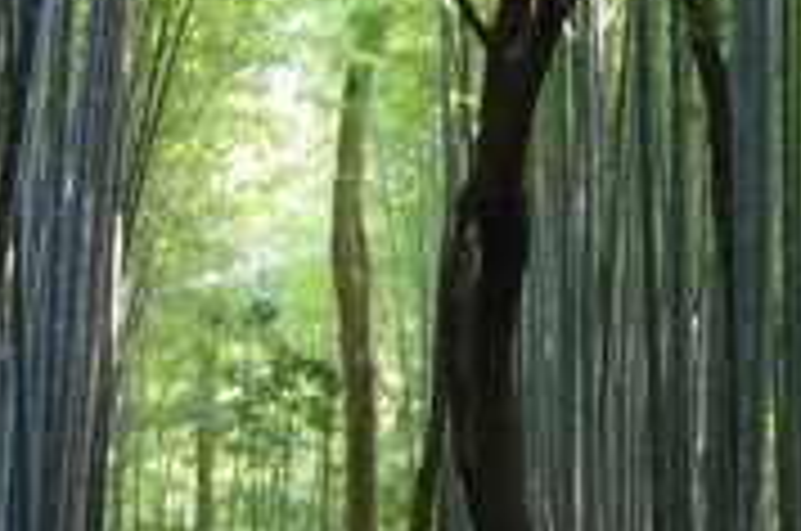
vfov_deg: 5.0
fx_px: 5886
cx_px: 666
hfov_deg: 7.8
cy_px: -922
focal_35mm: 265
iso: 1600
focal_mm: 31
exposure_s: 1/15
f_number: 8
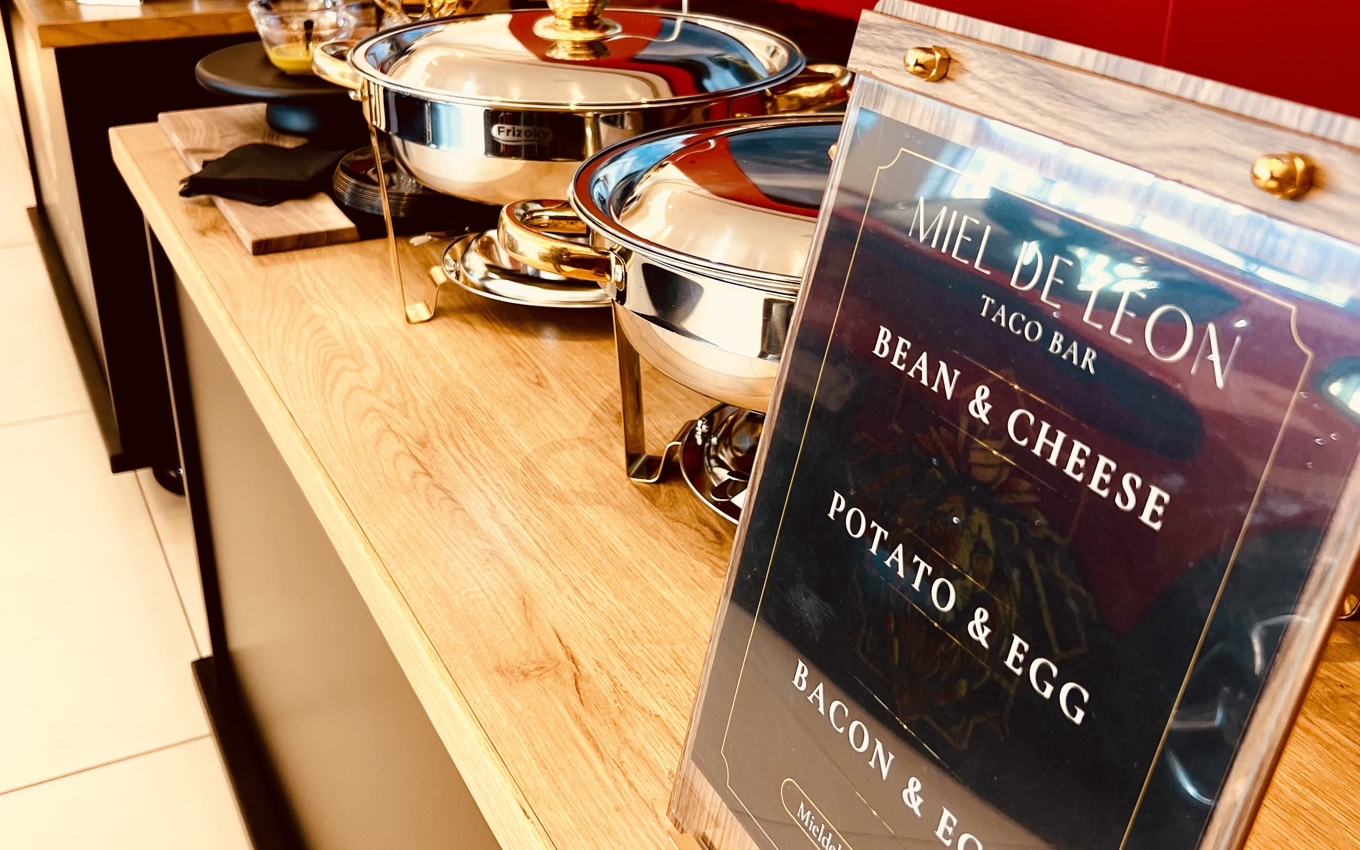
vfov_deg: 34.4
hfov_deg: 52.7
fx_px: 1371
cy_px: 371
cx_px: 677
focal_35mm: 37
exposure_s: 1/60
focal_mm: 5.7
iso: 80
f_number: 1.5
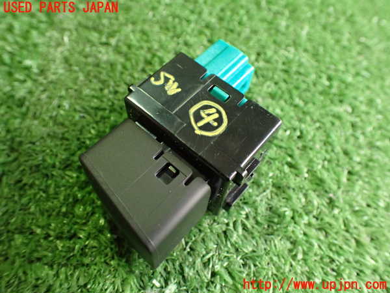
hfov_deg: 60.0
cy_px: 146
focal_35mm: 30
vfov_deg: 46.8
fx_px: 338
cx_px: 195
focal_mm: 5.4
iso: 800
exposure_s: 1/80
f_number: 2.3
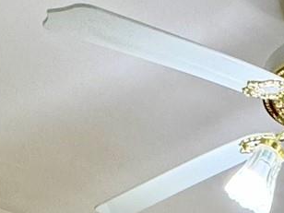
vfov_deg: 11.8
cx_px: 266
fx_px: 763
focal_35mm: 93
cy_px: 560
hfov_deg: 20.6
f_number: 2.2
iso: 125
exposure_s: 1/120
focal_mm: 2.22
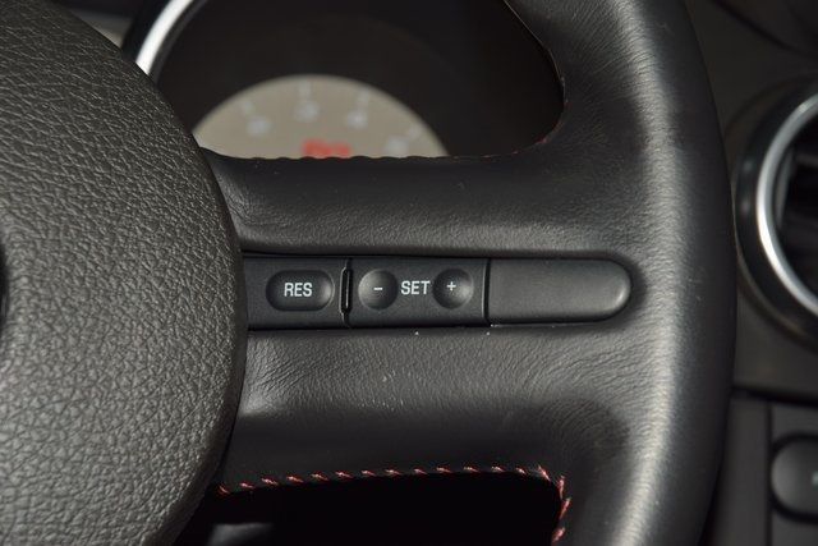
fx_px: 2386
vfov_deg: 13.0
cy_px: 273
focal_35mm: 105
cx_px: 409
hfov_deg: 19.5
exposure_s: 1/125
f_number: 8
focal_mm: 70
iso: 100
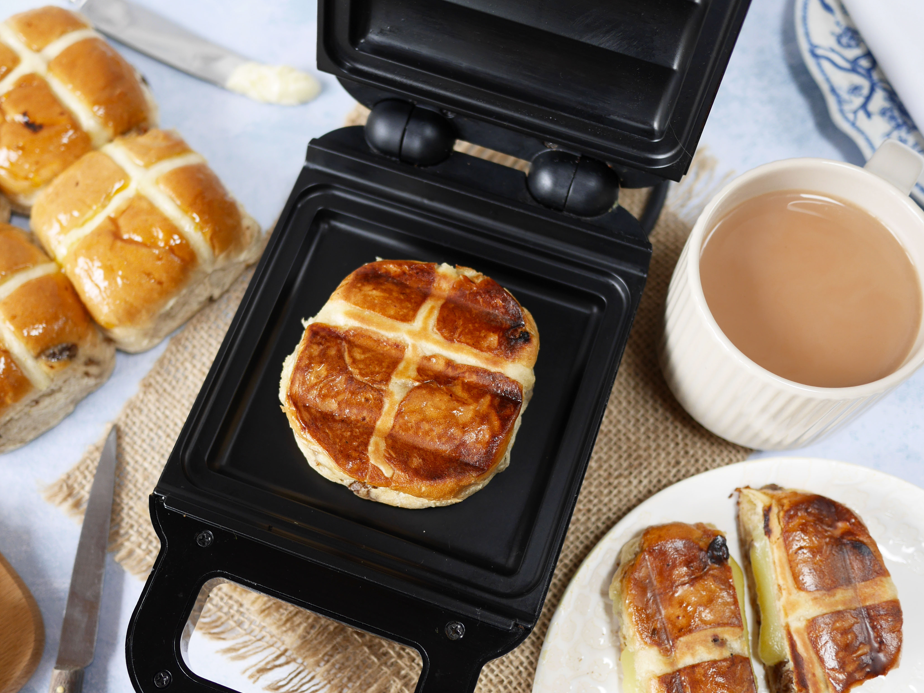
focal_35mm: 45
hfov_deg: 42.0
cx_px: 425
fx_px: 1202
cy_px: 360
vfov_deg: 32.2
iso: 200
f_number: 2
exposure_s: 1/125
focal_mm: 20
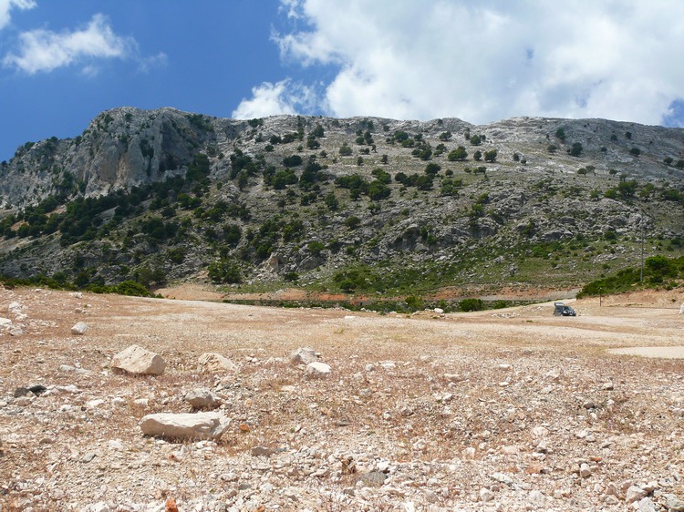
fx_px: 691
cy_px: 256
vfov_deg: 40.7
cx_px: 342
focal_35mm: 35
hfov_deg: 52.6
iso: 100
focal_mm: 7.4
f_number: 5.6
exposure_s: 1/200
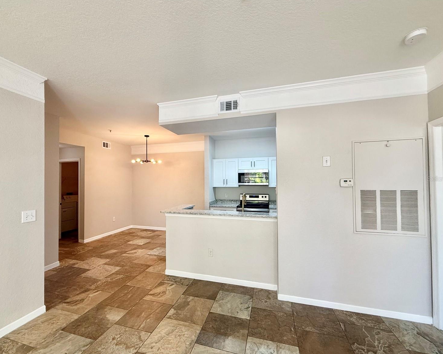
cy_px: 179
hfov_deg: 96.8
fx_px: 197
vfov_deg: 84.0
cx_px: 213
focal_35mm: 15
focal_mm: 2.22
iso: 125
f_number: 2.2
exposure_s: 1/120
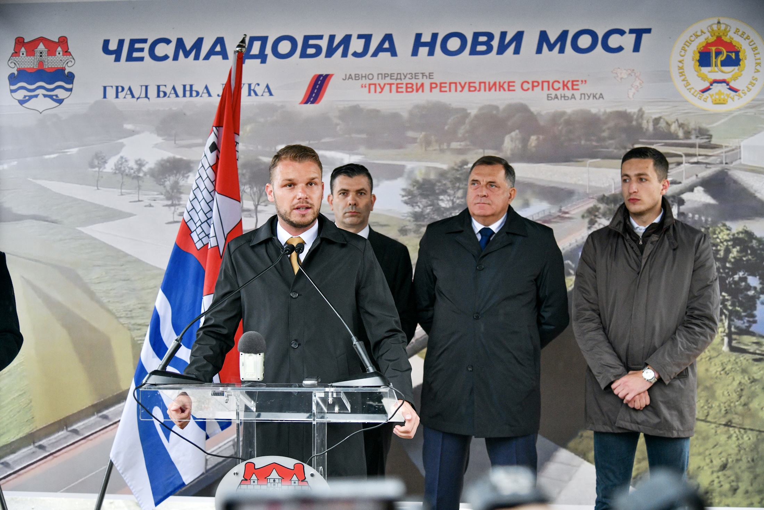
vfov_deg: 28.1
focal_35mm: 48
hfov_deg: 41.1
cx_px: 382
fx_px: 1019
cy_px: 255
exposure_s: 1/320
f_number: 4
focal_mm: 48
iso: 1600
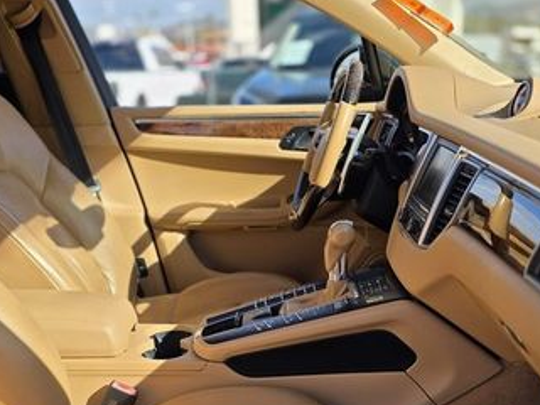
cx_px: 290
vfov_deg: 30.0
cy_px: 375
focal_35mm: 46
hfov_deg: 41.2
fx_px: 718
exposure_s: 1/3143
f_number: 1.7
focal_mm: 6.3
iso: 80
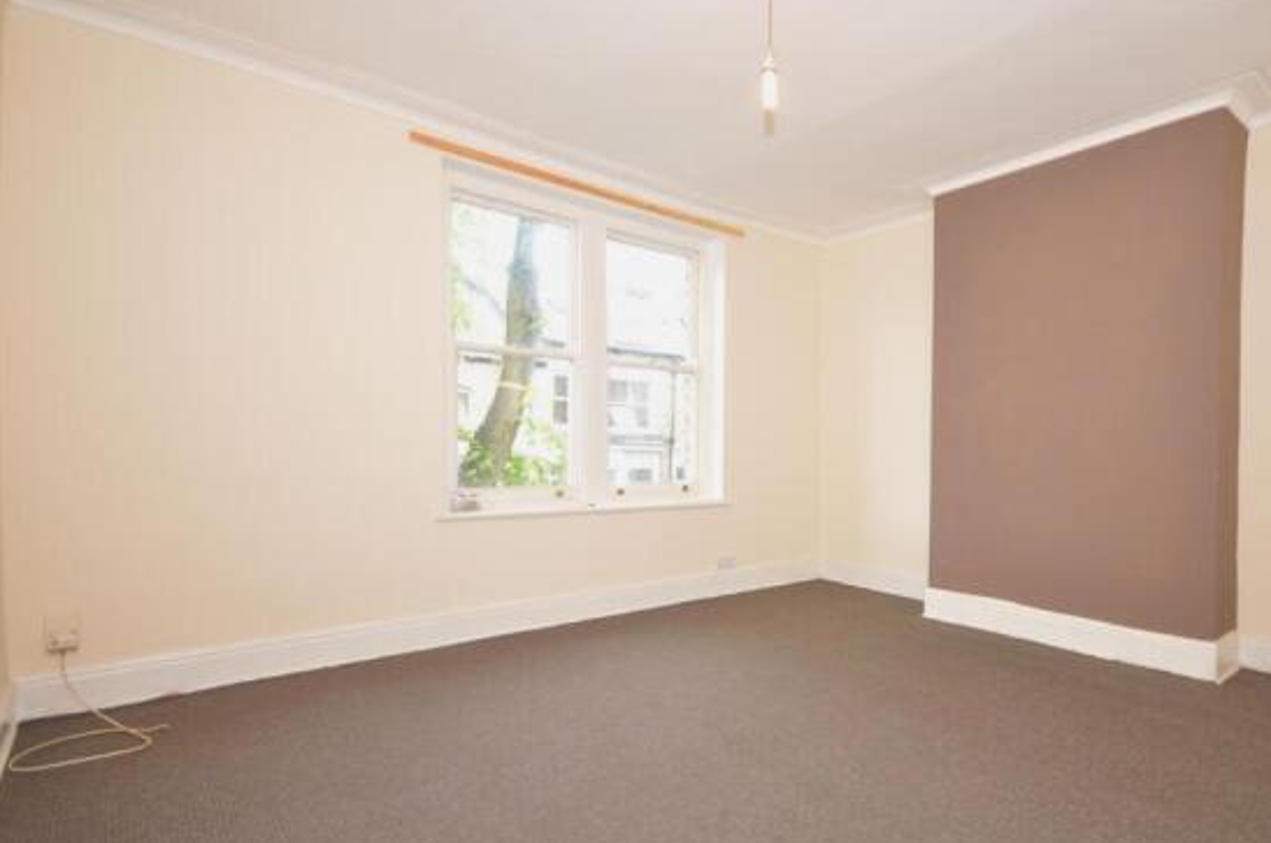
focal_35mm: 18
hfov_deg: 89.1
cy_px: 471
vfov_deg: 67.0
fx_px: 635
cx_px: 755
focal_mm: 10
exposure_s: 1/60
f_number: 4
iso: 800
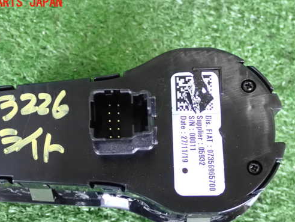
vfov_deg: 24.0
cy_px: 131
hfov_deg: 31.7
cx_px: 133
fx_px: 520
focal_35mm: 61
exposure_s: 1/40
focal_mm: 9.01
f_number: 3.2
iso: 1600
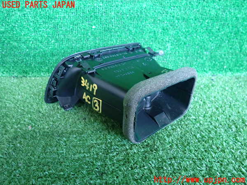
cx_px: 124
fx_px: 178
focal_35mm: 25
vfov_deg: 54.9
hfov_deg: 69.4
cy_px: 92
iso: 500
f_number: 2
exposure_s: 1/30
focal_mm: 4.5
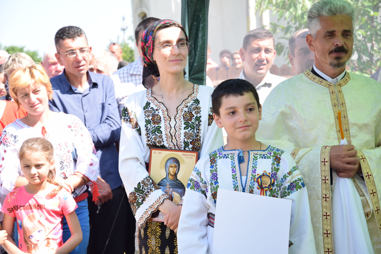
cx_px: 190
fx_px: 1111
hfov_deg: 19.5
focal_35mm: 105
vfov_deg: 13.0
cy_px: 127
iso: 200
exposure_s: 1/200
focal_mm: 70
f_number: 5.3
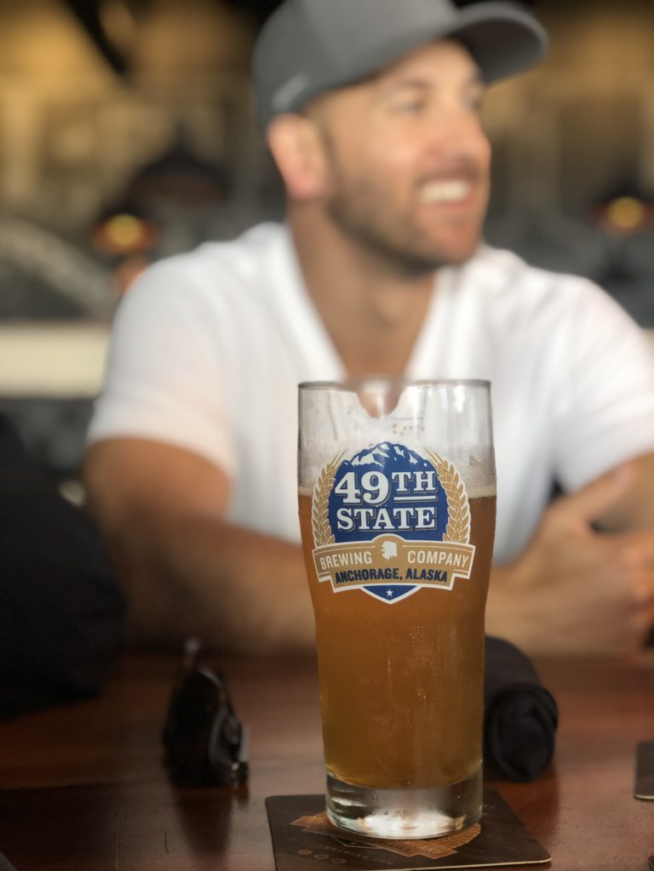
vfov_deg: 36.8
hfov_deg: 28.0
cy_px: 436
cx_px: 327
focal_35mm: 52
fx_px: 1310
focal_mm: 6
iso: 100
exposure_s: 1/30
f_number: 2.4
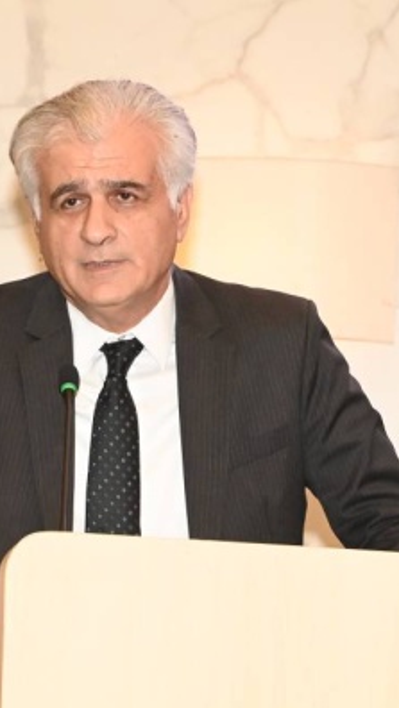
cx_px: 93
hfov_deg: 3.8
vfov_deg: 6.8
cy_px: 355
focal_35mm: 317
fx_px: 5957
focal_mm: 200
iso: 20000
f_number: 14
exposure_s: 1/250
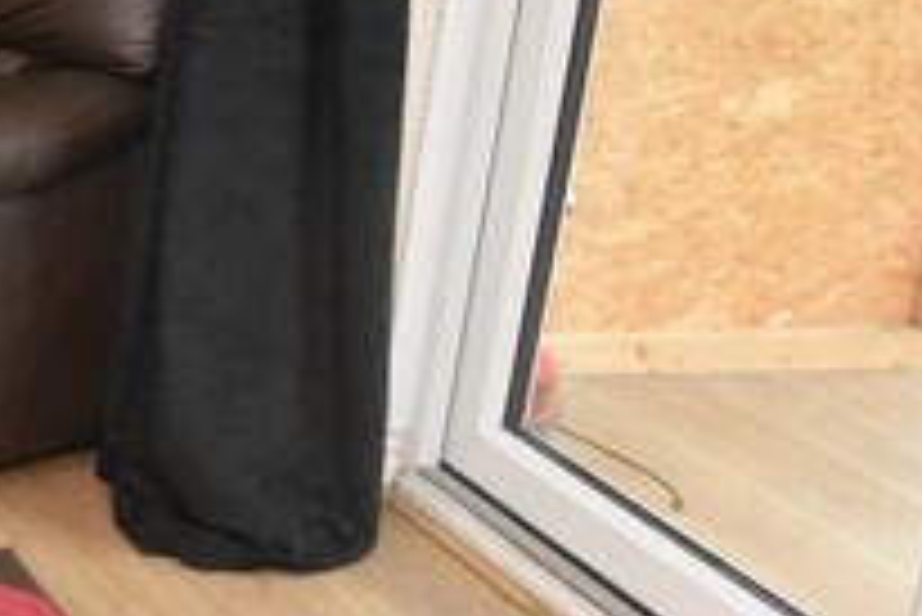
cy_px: -2
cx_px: -1007
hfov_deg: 17.4
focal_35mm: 75
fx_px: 1922
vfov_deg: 17.8
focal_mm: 10
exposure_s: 1/125
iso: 1100
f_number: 4
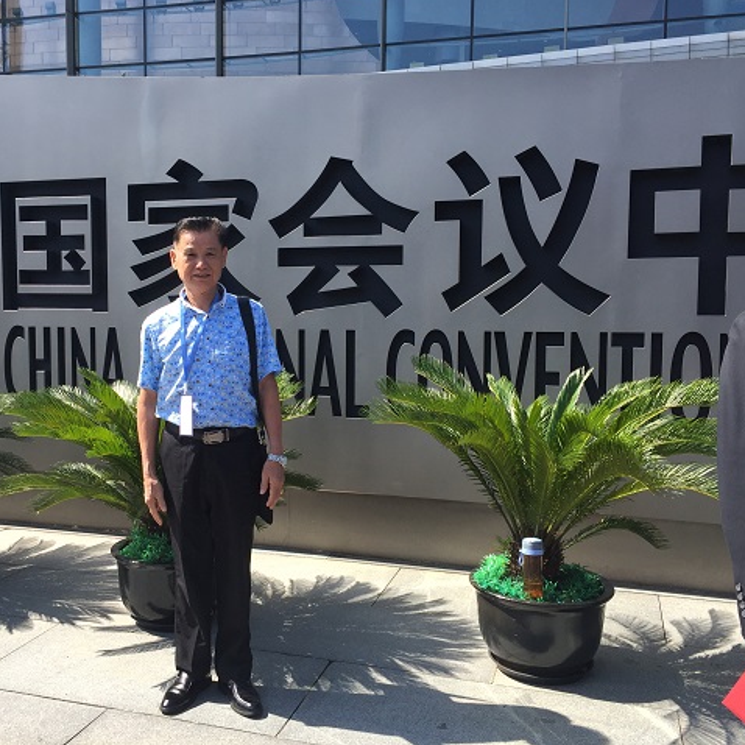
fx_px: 852
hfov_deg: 46.9
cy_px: 366
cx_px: 297
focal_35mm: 35
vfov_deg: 47.2
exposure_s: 1/824
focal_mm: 4.15
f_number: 2.2
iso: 32
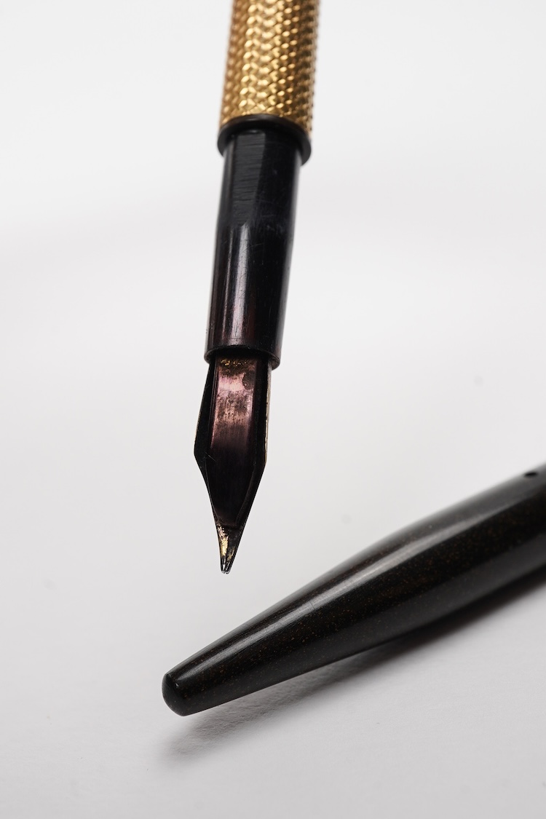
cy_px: 410
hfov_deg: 29.9
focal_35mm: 45
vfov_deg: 43.6
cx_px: 273
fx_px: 1024
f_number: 18
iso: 400
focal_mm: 30
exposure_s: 1/100
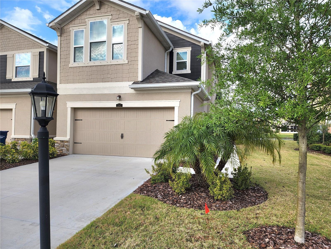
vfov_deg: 58.9
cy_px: 124
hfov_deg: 73.9
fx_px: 220
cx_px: 166
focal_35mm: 23
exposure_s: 1/556
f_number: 1.8
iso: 12
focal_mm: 6.4
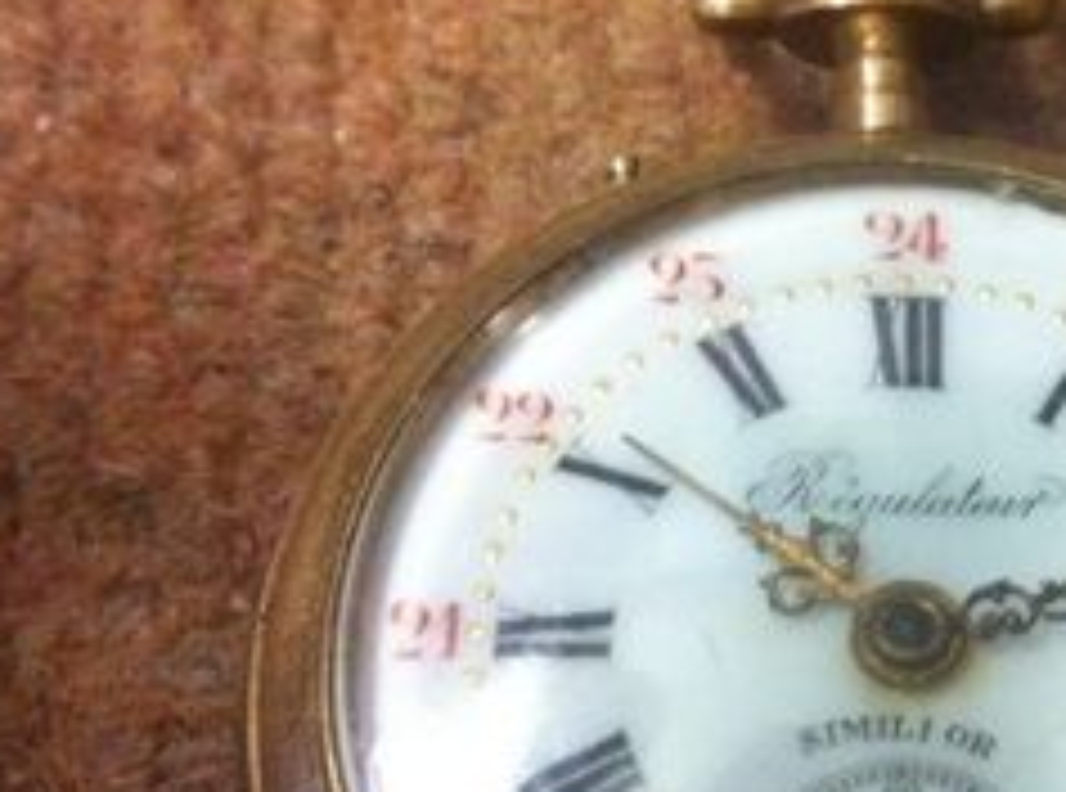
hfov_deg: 26.8
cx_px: 895
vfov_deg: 20.5
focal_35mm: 71
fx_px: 2179
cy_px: 576
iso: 250
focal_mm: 3.85
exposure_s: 1/15
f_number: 2.8
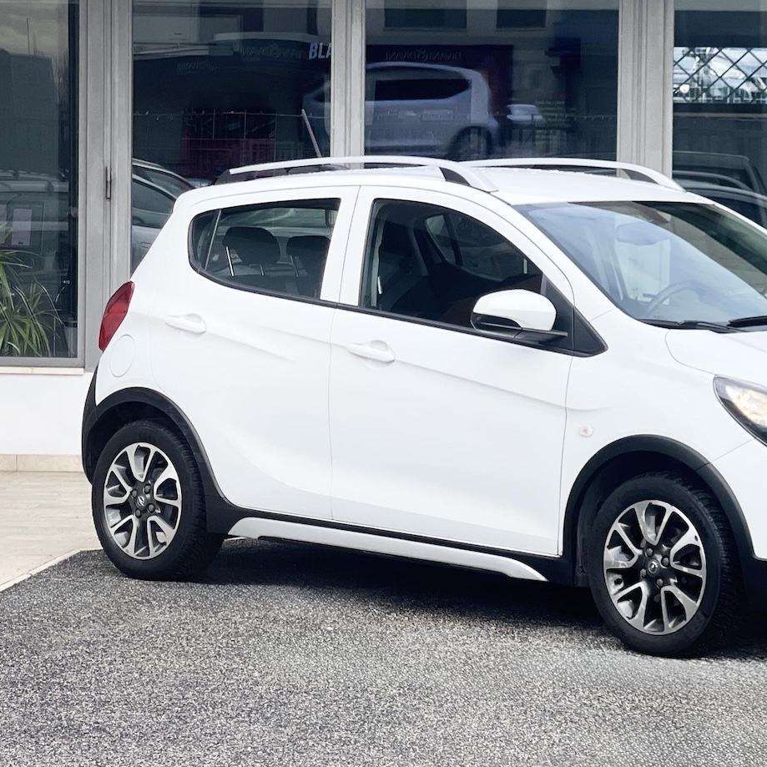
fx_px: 2407
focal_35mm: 96
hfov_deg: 18.0
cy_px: 389
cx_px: 590
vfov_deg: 18.1
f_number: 2.2
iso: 32
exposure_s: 1/699
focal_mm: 7.5
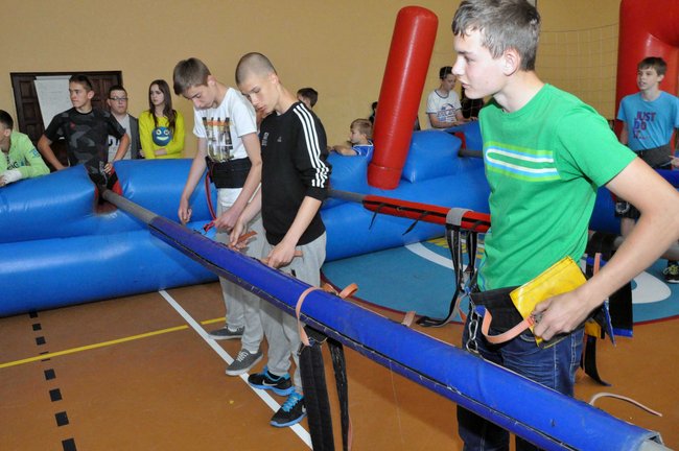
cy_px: 226
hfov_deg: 57.3
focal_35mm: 33
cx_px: 340
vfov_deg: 39.9
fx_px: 622
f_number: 14
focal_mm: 22
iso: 3200
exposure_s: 1/60
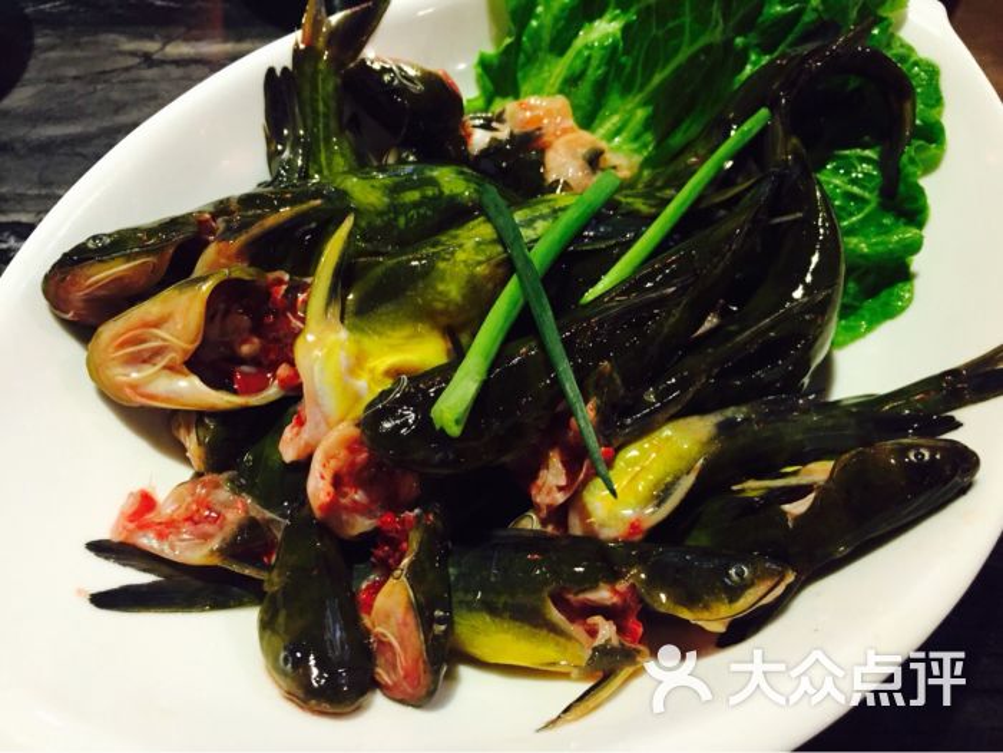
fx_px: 840
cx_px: 502
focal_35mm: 29
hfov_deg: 61.7
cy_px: 376
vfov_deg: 48.2
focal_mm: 4.15
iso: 200
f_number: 2.2
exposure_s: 1/30
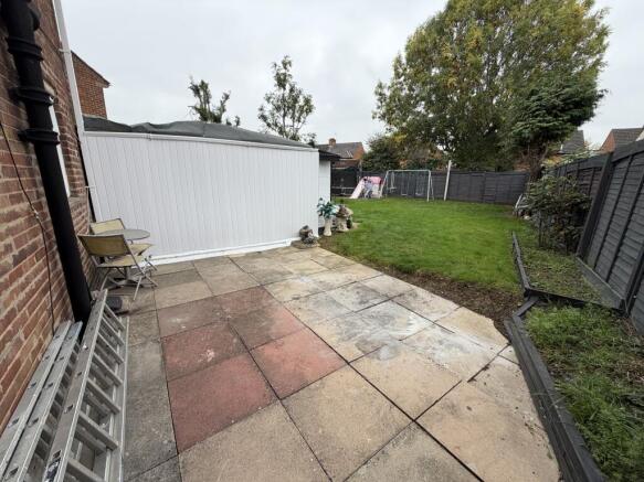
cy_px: 241
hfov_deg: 102.1
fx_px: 260
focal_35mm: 14
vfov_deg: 85.7
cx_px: 322
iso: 40
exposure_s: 1/195
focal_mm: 2.22
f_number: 2.2
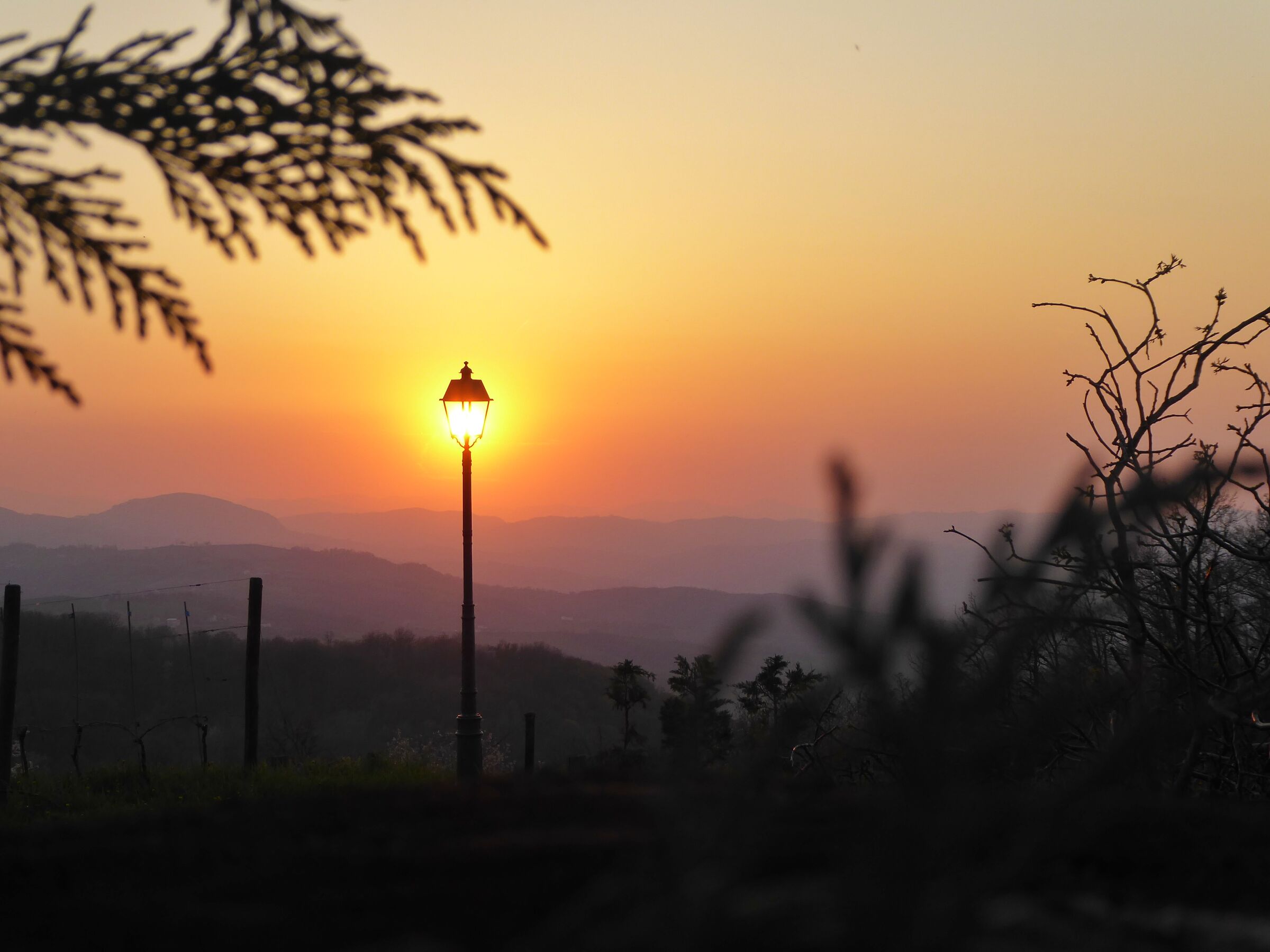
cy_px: 476
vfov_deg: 21.0
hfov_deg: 27.8
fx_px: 2568
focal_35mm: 70
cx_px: 635
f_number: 4.5
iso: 80
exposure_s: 1/200
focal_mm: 12.5
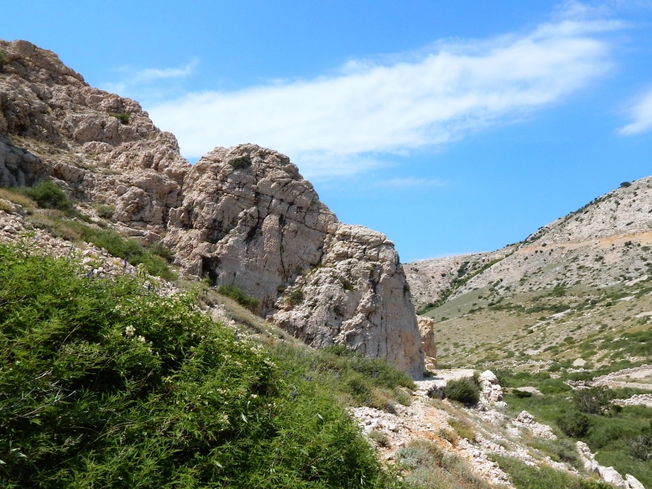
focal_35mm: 29
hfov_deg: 61.6
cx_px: 353
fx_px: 546
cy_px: 294
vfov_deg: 47.9
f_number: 6
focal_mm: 4
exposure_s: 1/800
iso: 125
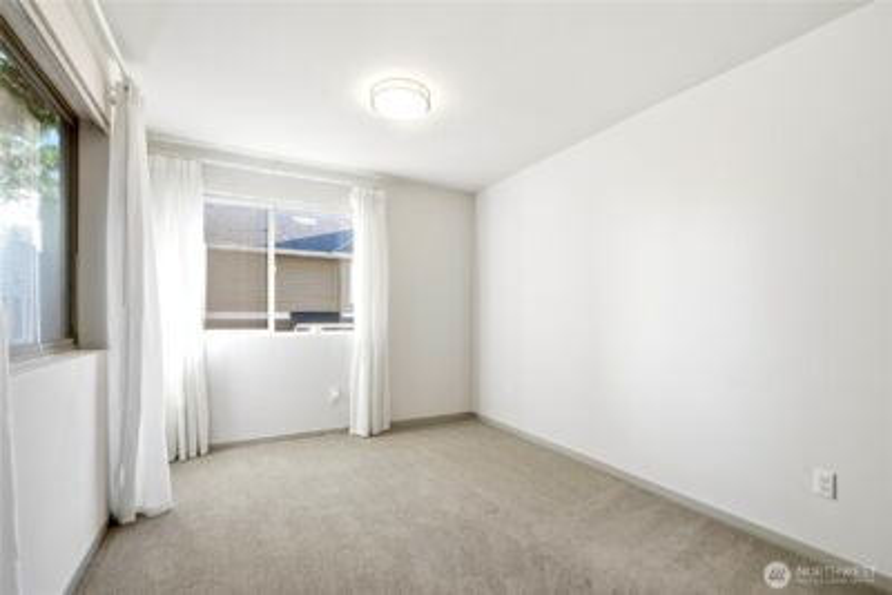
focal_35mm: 16
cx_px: 446
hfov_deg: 96.7
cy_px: 298
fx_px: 397
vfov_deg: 73.8
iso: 400
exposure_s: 1/40
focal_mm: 16
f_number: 9
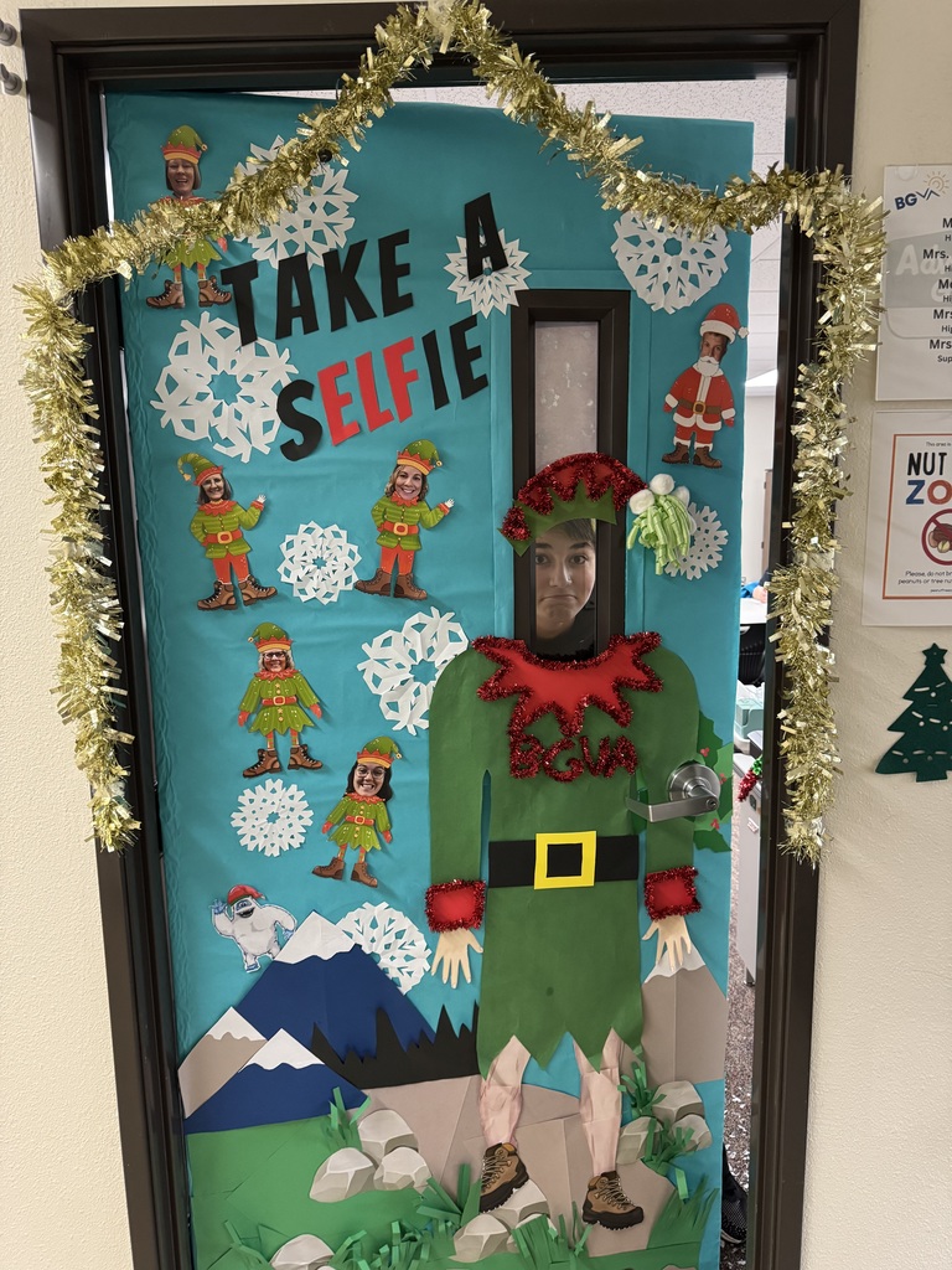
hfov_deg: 56.8
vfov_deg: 71.6
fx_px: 880
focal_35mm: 24
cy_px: 635
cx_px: 476
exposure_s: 1/60
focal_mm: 6.76
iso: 800
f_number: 1.78
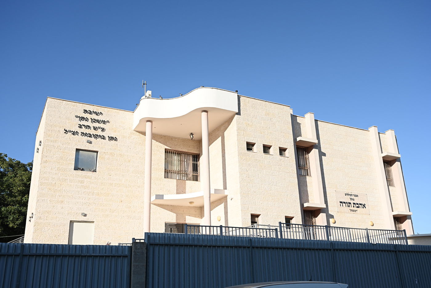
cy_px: 144
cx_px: 216
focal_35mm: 34
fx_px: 401
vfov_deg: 39.4
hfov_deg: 56.5
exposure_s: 1/2000
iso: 320
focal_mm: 33.5
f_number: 4.5
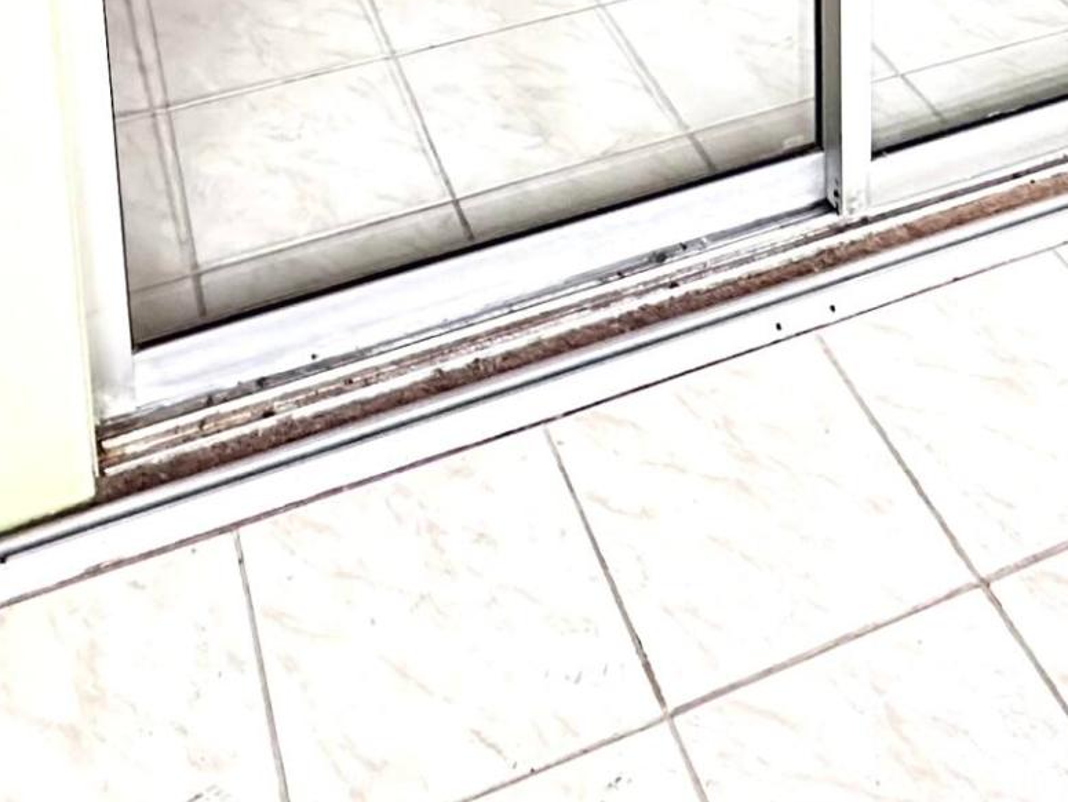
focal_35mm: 52
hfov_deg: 36.8
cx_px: 572
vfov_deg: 19.7
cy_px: -685
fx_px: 1605
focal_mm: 2.22
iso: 400
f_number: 2.2
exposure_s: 1/60
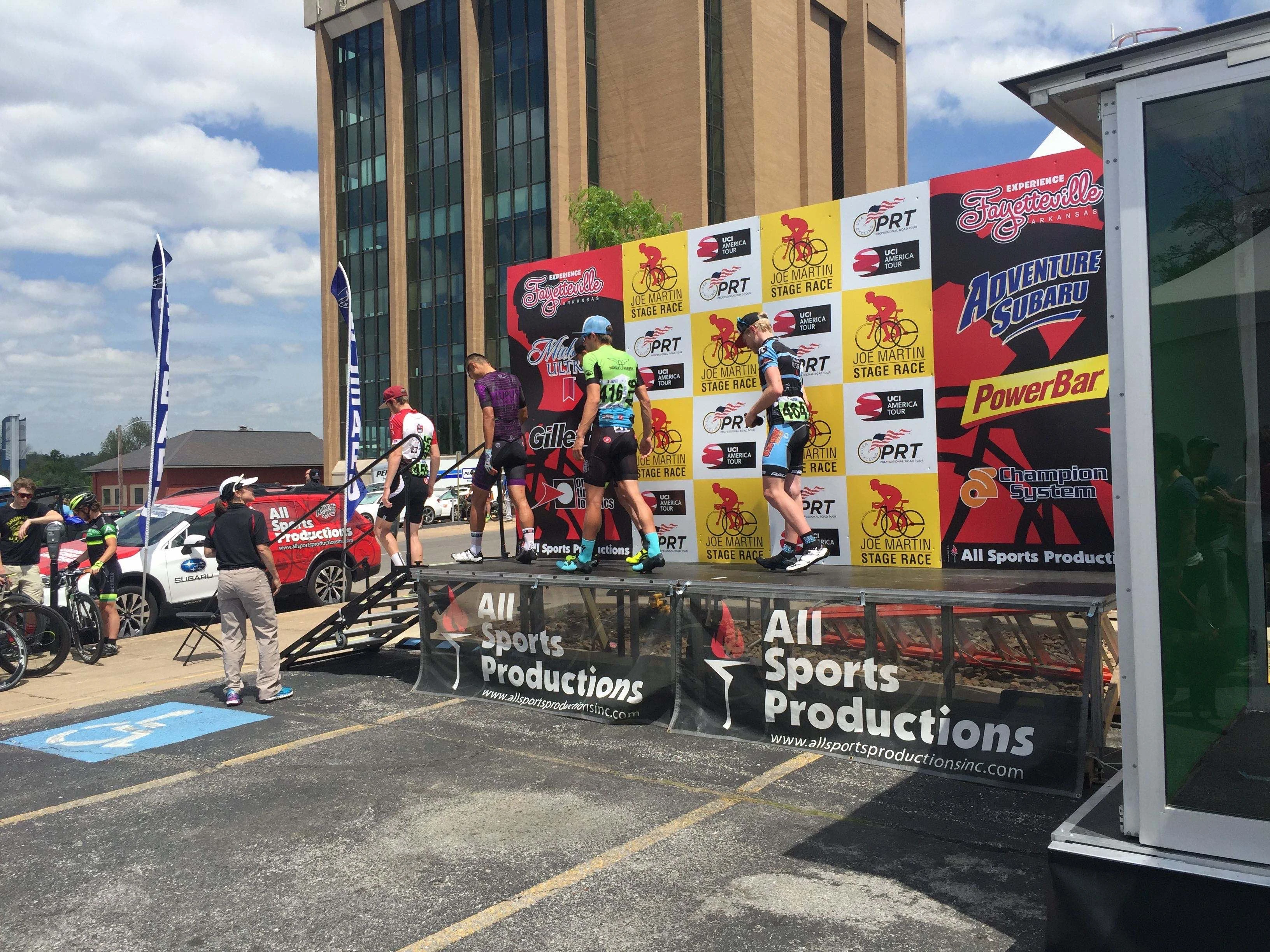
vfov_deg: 48.2
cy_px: 476
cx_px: 635
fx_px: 1064
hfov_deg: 61.7
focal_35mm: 29
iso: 32
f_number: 2.2
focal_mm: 4.15
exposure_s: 1/2825
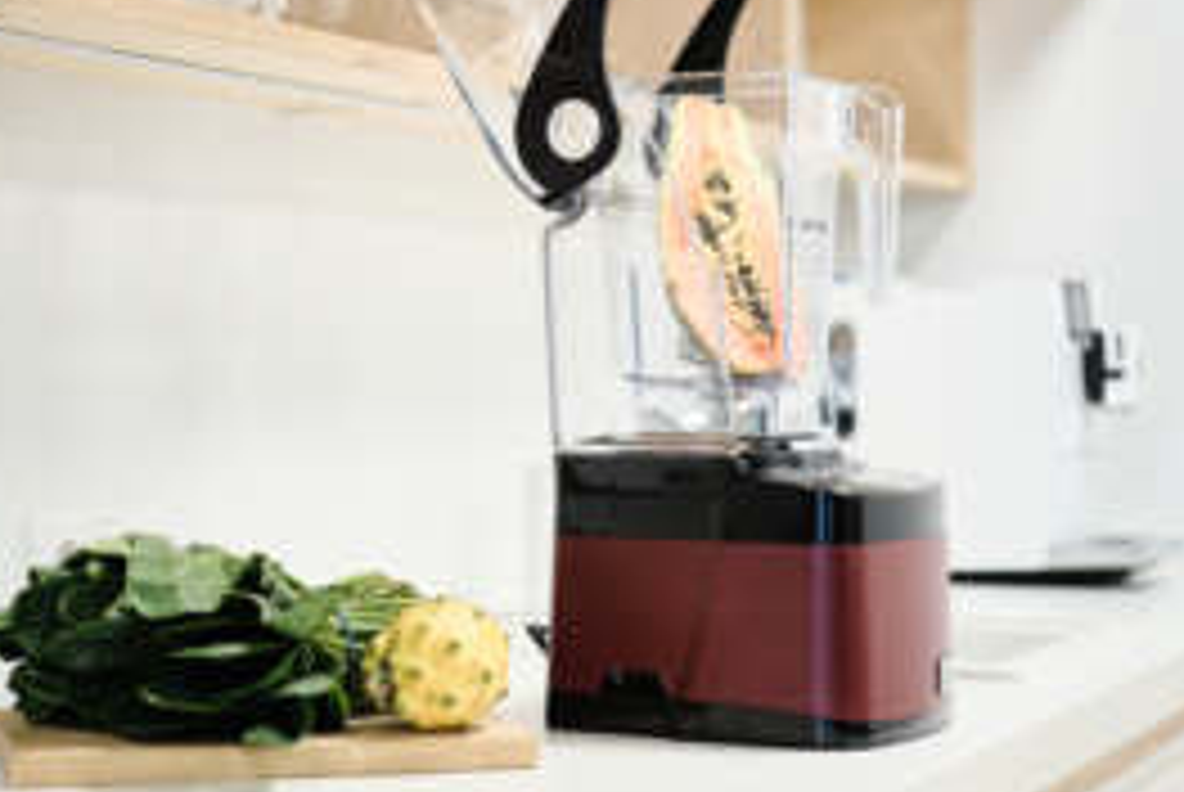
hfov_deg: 26.6
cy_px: 277
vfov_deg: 18.0
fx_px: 2502
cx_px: 473
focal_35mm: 76
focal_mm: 33
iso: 400
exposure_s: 1/140
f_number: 1.6
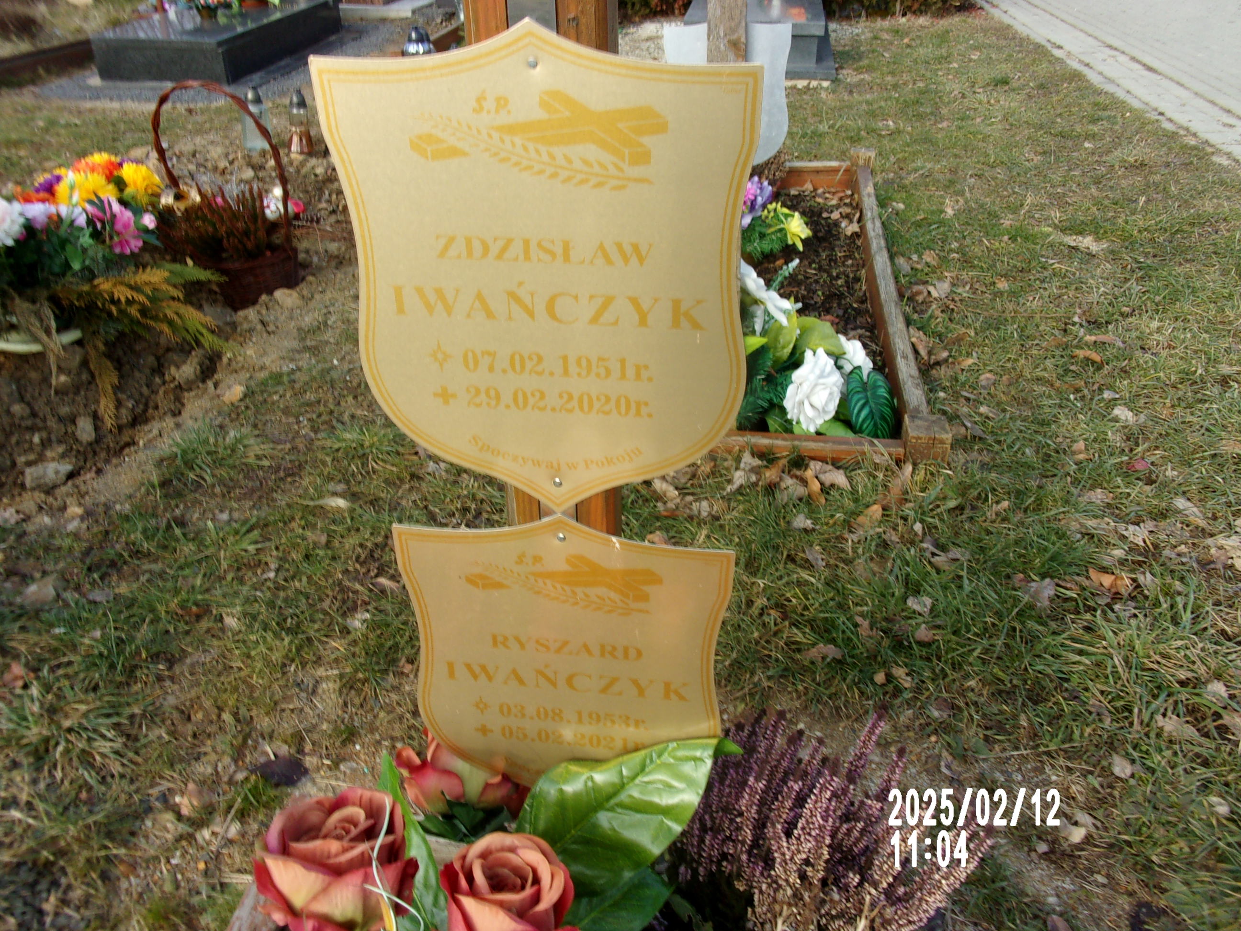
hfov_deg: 63.4
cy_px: 466
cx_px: 620
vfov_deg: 49.7
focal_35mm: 28
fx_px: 1004
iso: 80
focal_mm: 5.1
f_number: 10.8
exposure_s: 1/34
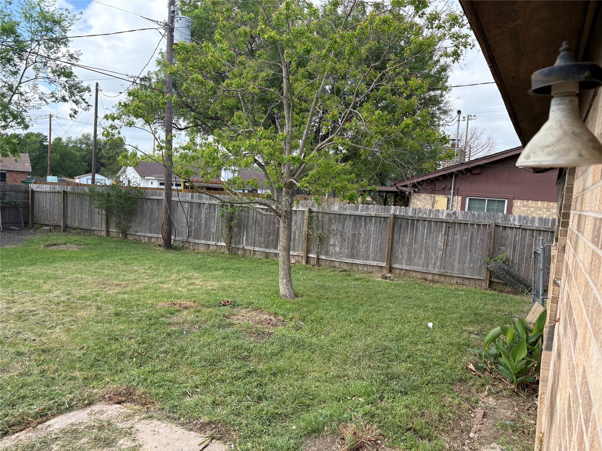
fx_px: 452
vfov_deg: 53.1
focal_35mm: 26
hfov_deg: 67.3
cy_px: 226
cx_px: 301
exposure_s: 1/1420
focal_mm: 5.96
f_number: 1.6
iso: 64
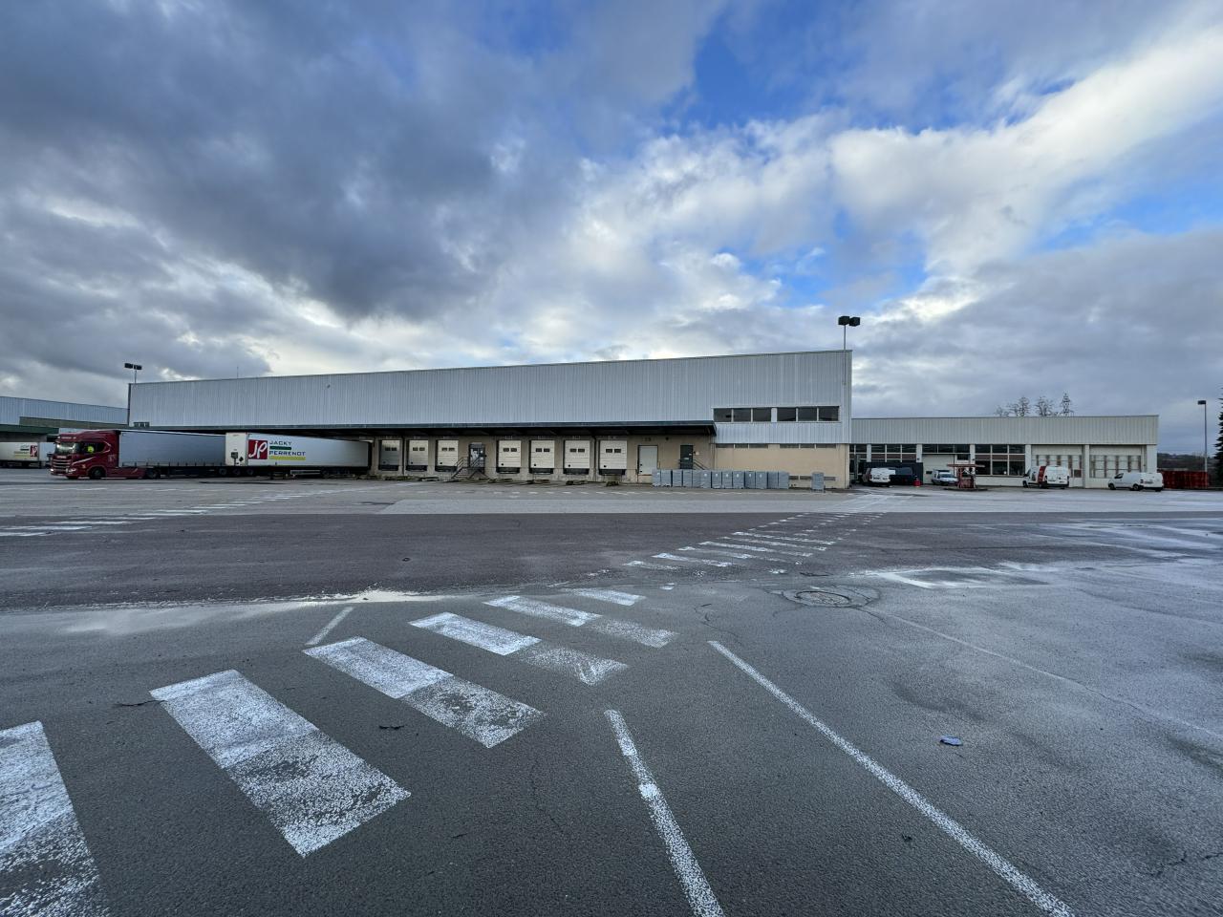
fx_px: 495
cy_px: 458
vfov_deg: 85.7
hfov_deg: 102.1
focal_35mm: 14
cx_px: 612
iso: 40
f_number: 2.2
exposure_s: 1/501
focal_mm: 2.22
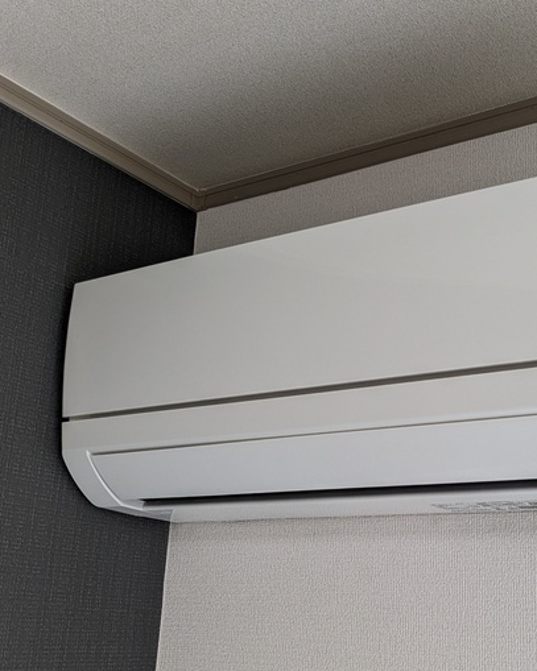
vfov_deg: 40.3
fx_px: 914
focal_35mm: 46
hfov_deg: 32.3
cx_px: 377
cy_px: 377
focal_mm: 5.43
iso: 49
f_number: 1.89
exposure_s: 1/120
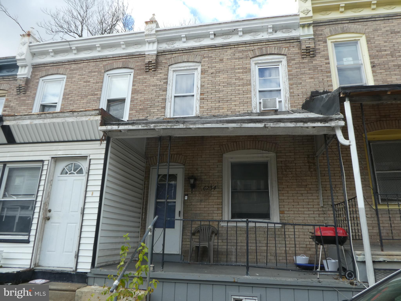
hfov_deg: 71.6
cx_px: 200
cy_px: 150
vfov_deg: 56.8
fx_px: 278
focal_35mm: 24
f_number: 3.3
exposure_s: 1/200
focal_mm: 4.3
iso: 80
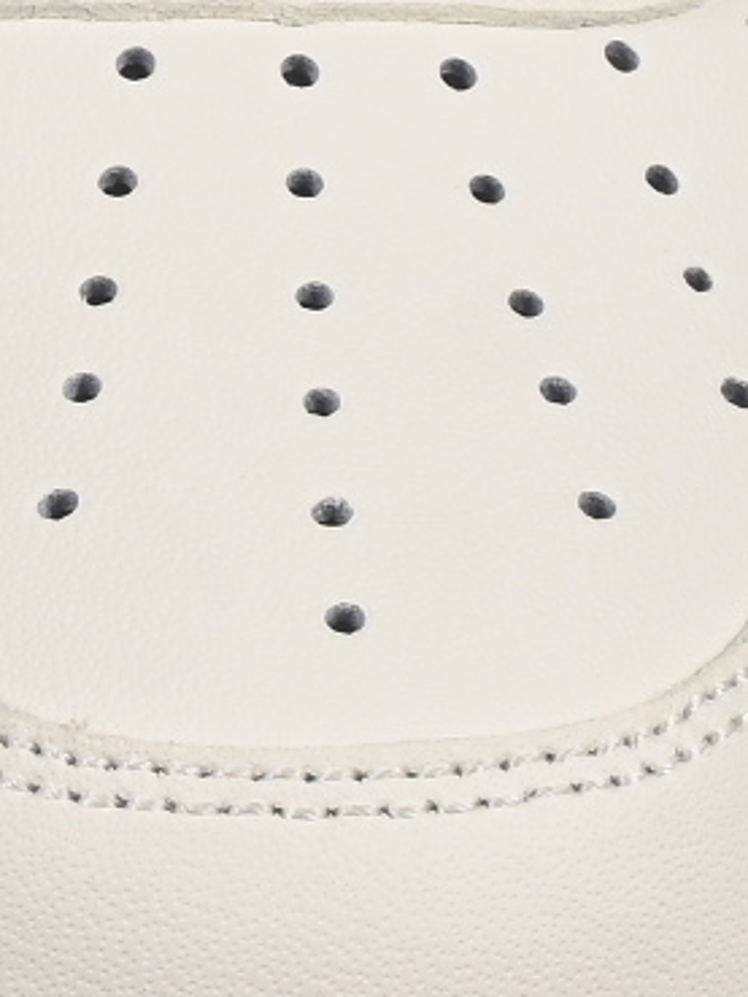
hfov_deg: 2.7
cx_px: -545
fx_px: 15664
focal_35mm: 544
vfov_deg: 3.6
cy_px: -32
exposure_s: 1/80
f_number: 8
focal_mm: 50
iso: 160
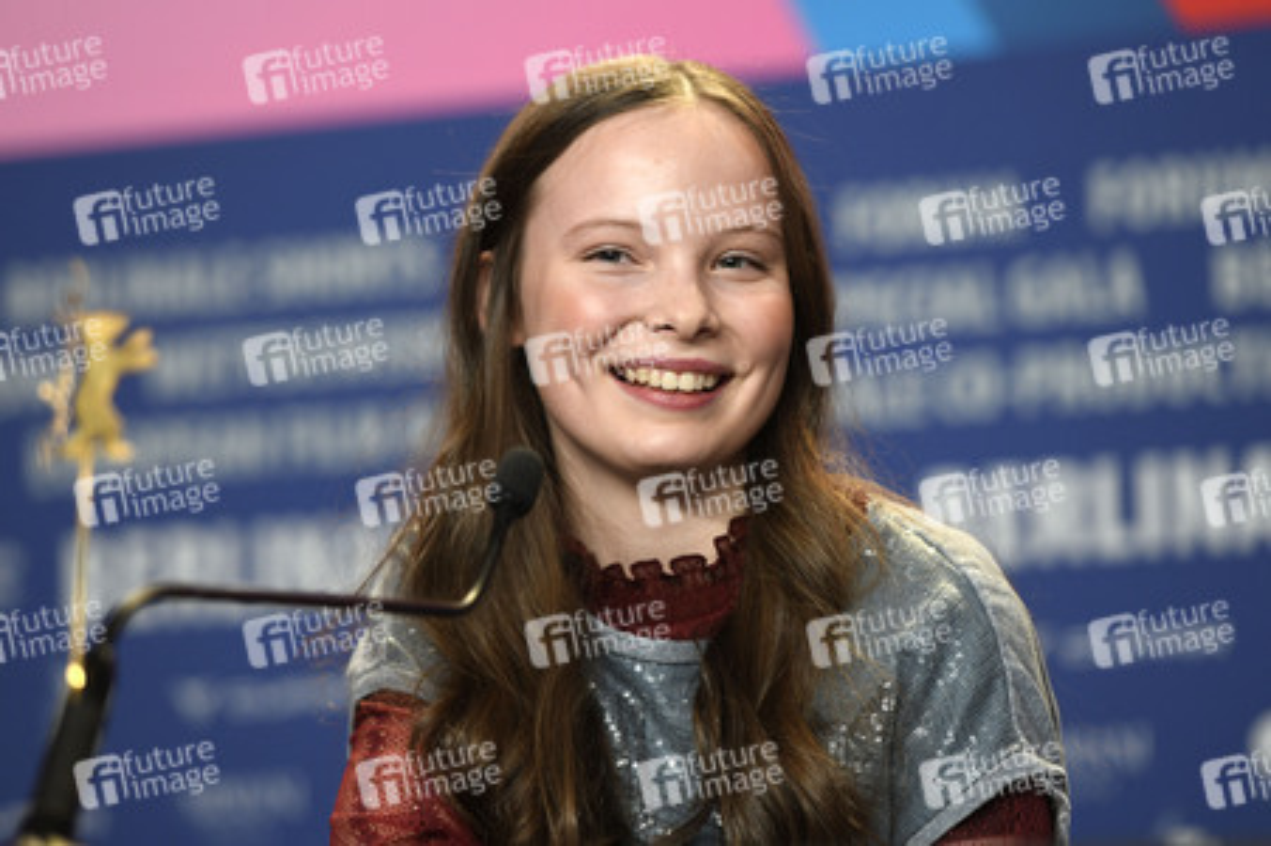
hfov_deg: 11.4
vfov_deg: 7.6
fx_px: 6350
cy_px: 423
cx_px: 636
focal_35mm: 180
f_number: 3.5
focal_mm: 180
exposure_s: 1/200
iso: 1250
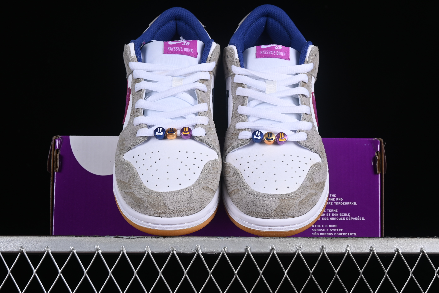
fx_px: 915
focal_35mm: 75
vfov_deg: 18.2
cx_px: 220
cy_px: 146
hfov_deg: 27.0
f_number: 8
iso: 160
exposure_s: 1/80
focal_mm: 50
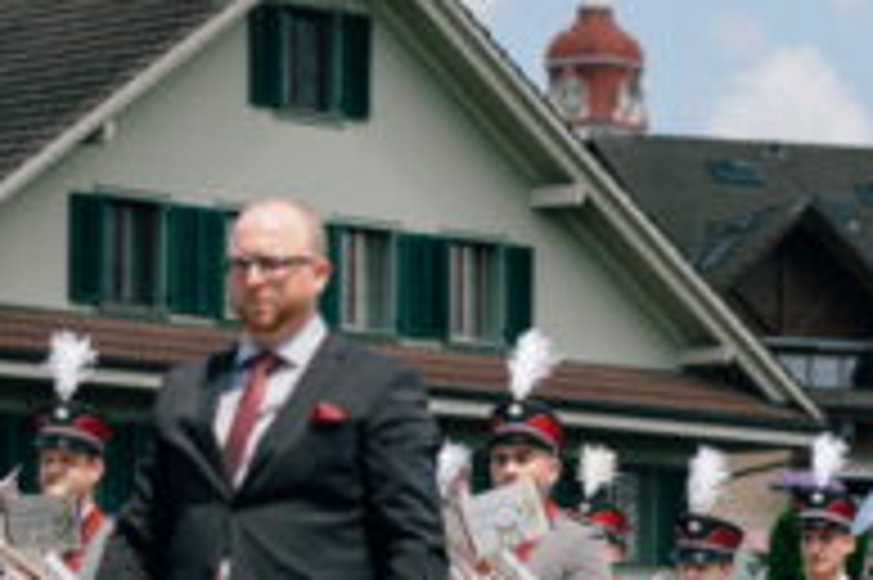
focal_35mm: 235
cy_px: 607
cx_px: 1166
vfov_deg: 5.8
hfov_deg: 8.6
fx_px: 5694
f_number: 2.8
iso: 100
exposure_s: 1/2000
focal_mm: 70
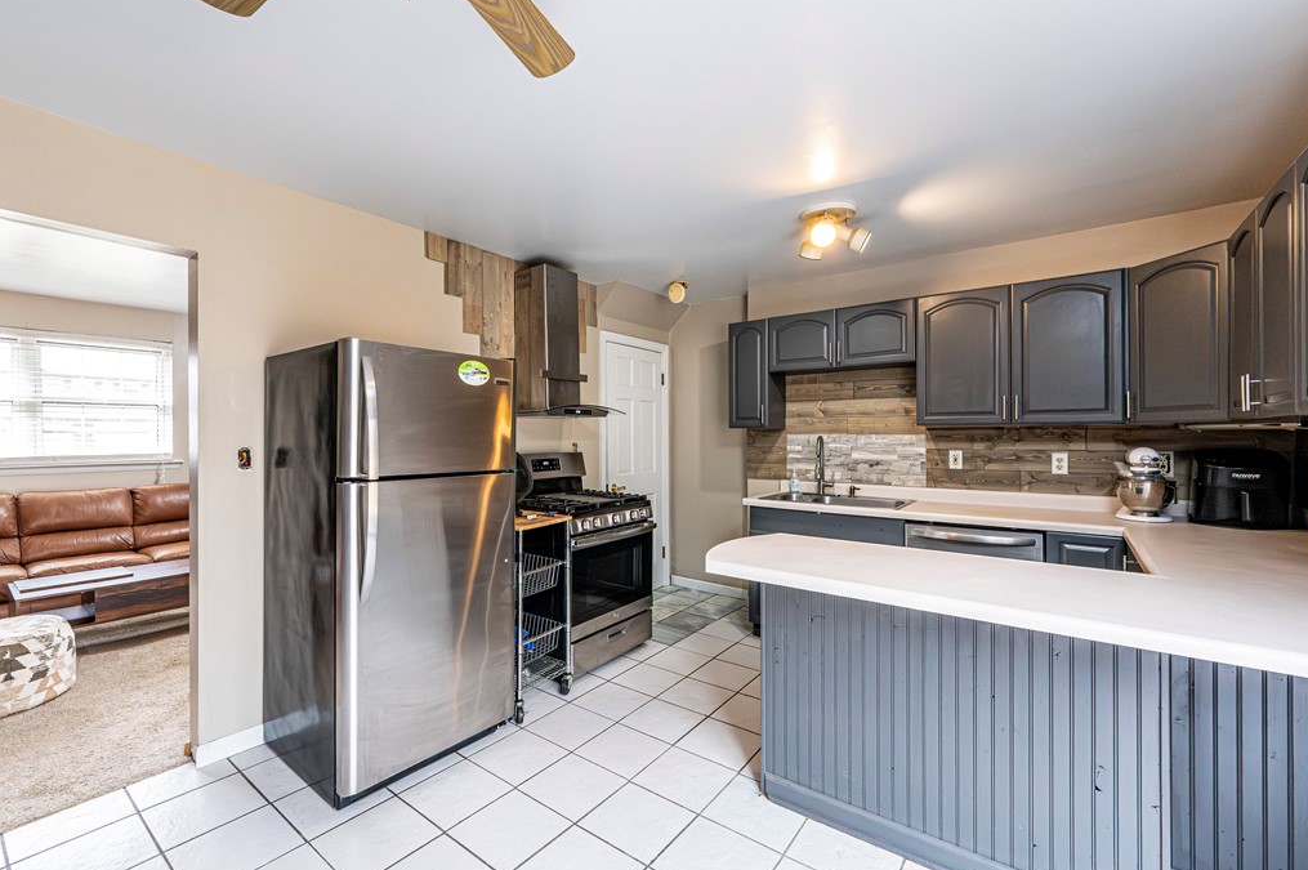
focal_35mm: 15
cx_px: 617
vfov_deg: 77.2
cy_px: 438
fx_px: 545
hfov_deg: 100.3
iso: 5000
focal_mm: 14
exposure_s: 1/100
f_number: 8
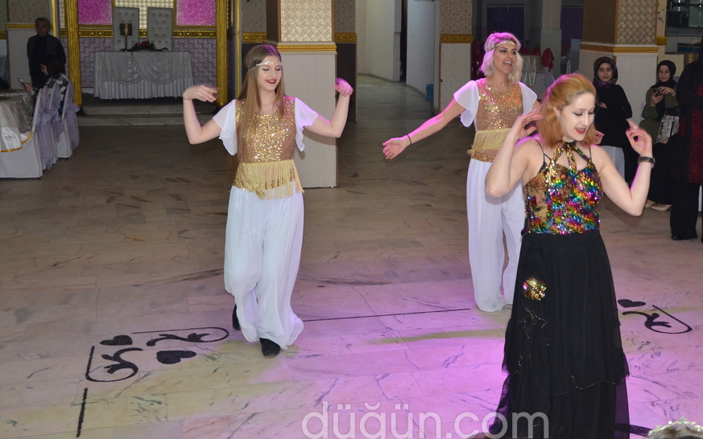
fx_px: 971
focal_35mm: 51
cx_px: 425
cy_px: 153
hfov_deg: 39.6
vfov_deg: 25.4
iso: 800
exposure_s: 1/60
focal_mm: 25
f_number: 4
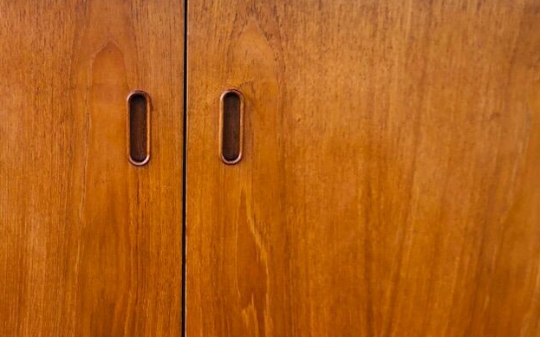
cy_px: 238
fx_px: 897
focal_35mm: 61
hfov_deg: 33.1
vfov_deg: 21.2
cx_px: 163
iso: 50
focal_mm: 3.99
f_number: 1.8
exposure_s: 1/120
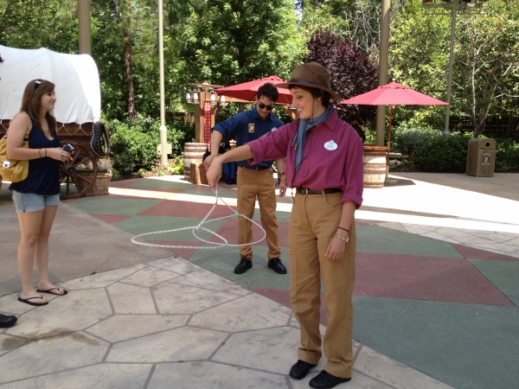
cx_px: 260
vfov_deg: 40.7
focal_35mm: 35
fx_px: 525
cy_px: 194
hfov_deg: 52.6
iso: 80
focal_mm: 4.28
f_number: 2.4
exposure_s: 1/541
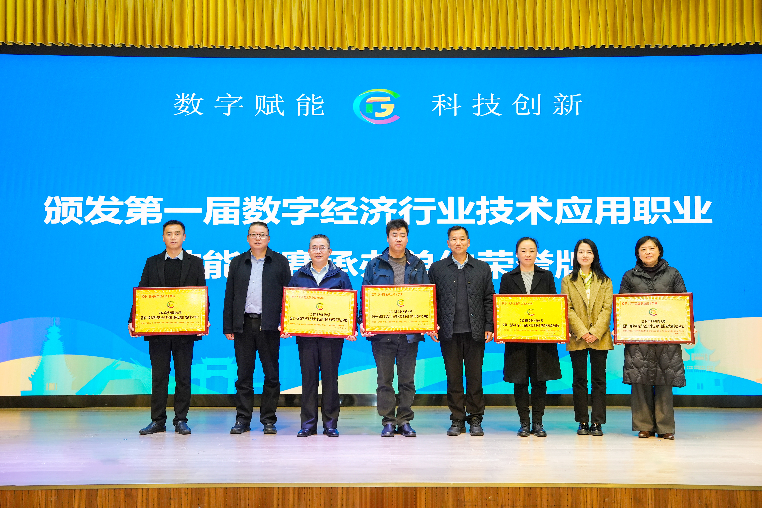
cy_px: 254
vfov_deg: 31.2
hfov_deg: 45.4
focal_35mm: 43
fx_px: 910
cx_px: 381
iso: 2000
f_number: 4.5
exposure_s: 1/160
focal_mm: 43
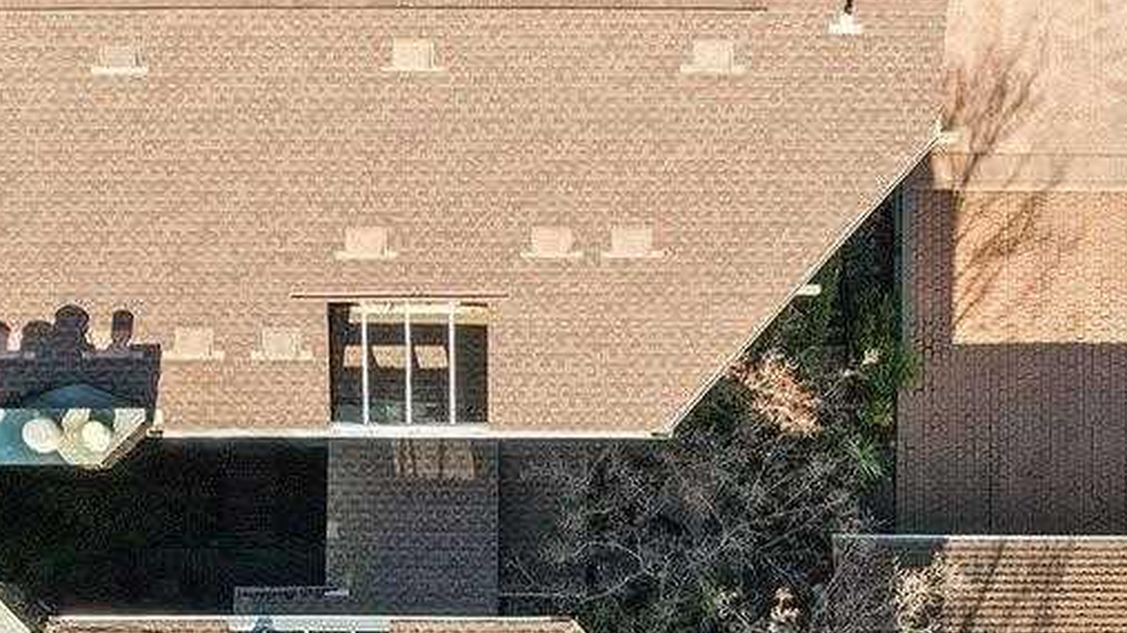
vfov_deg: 12.9
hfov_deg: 22.9
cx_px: 467
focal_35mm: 93
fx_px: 2779
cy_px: 590
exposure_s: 1/80
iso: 120
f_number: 2.8
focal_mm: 8.4
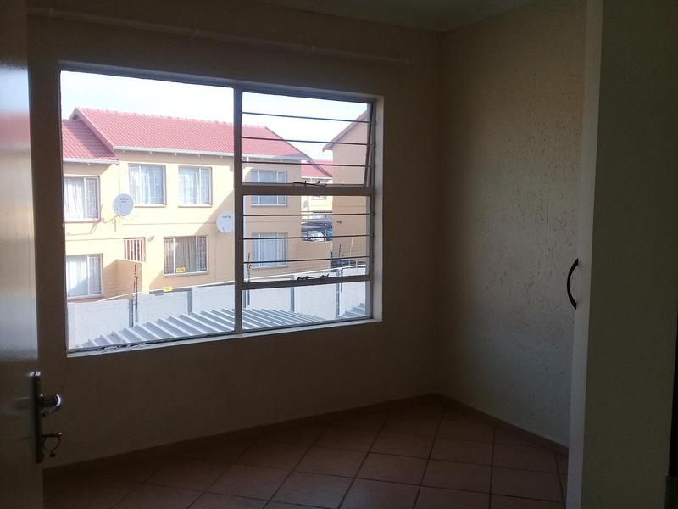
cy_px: 254
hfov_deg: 58.4
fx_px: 607
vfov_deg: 45.4
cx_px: 339
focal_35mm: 31
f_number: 2.2
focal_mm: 3.3
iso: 50
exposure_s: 1/370
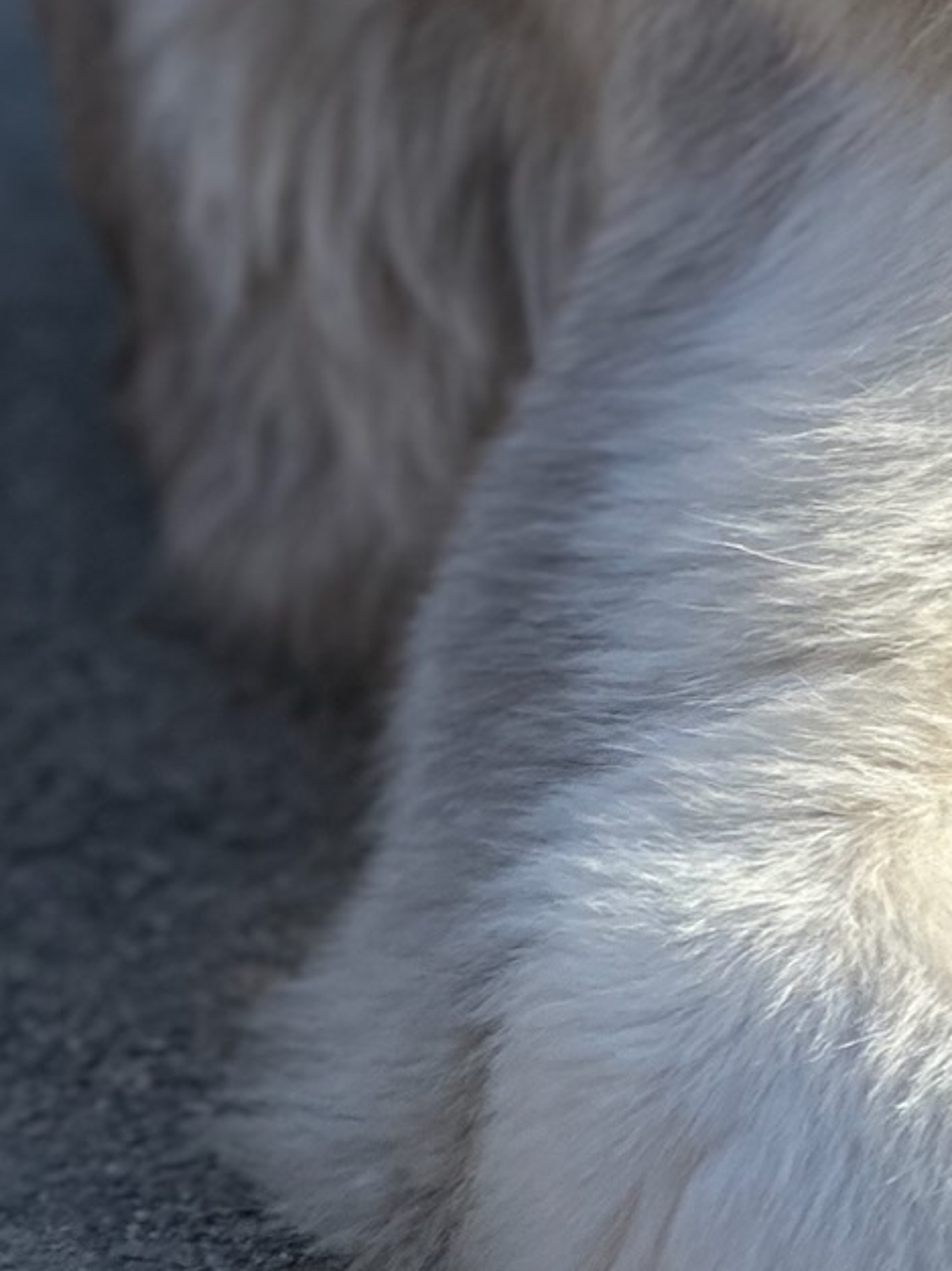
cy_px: -305
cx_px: 1133
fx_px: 9247
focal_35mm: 252
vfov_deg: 7.8
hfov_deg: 5.9
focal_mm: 9
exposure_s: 1/234
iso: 25
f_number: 2.8
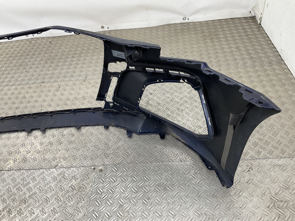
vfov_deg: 48.2
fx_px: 247
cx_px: 148
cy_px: 110
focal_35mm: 29
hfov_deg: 61.7
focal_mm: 3
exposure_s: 1/100
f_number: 1.8
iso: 25
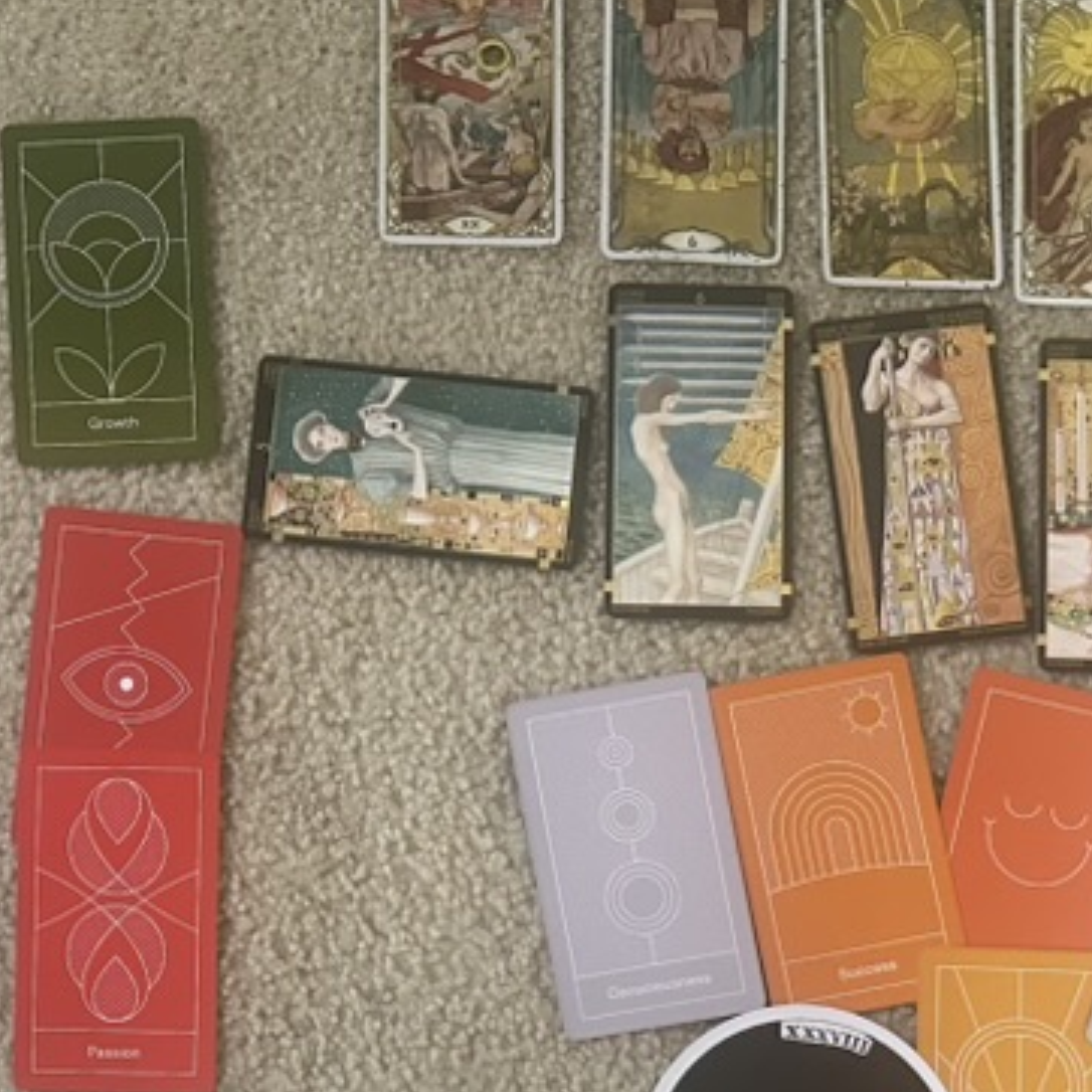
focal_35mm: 60
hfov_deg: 27.8
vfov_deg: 27.5
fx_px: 2141
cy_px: 998
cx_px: 151
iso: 640
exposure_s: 1/60
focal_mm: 6.86
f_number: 1.78
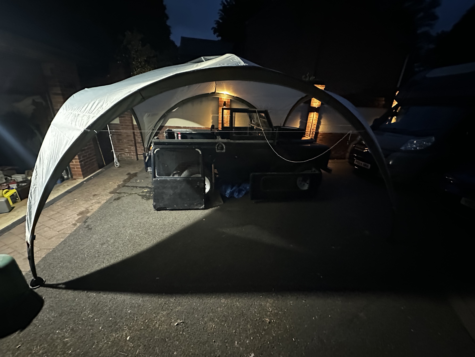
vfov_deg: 85.7
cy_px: 178
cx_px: 238
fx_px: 192
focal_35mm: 14
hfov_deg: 102.1
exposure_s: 1/30
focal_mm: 2.22
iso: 1600
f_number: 2.2
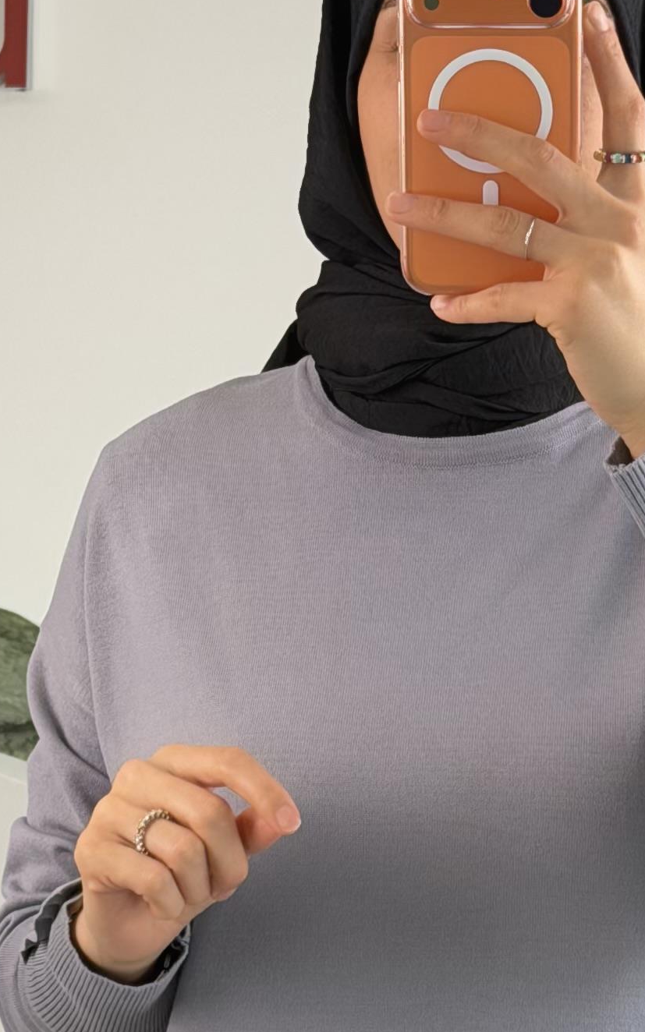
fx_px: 4361
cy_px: 537
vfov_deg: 13.5
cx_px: 395
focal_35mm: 155
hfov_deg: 8.5
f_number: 1.78
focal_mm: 6.76
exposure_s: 1/134
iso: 50
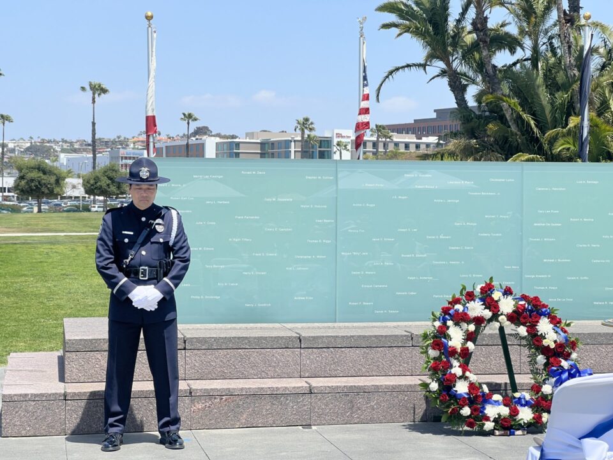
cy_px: 230
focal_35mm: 77
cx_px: 306
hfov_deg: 25.3
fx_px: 1364
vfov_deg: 19.1
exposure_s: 1/727
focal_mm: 9
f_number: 2.8
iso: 32
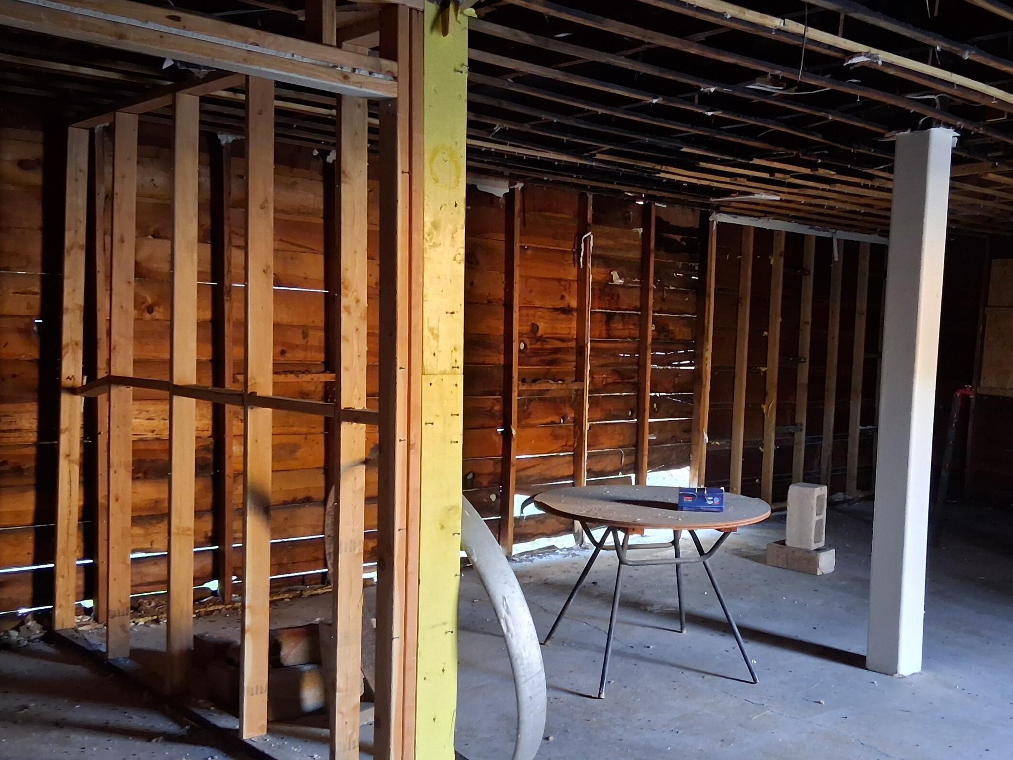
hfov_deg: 49.3
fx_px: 1083
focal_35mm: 37
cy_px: 439
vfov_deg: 38.6
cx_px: 673
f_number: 1.8
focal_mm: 3.98
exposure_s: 1/25
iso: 500
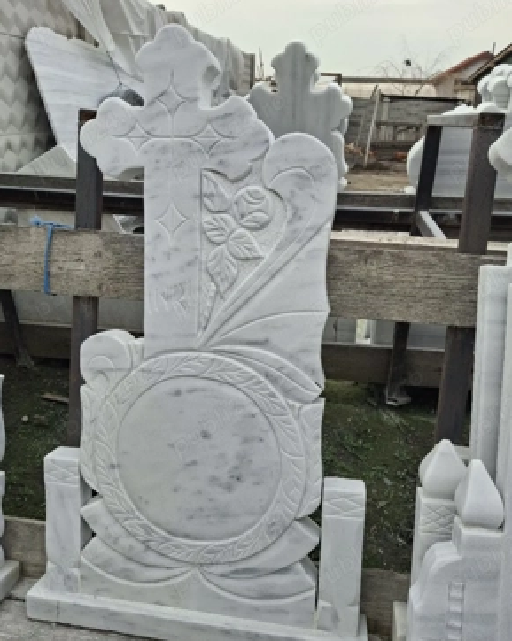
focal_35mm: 27
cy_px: 296
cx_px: 264
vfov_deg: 64.0
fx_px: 512
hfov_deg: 53.1
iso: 25
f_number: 1.8
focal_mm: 4.69
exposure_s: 1/233
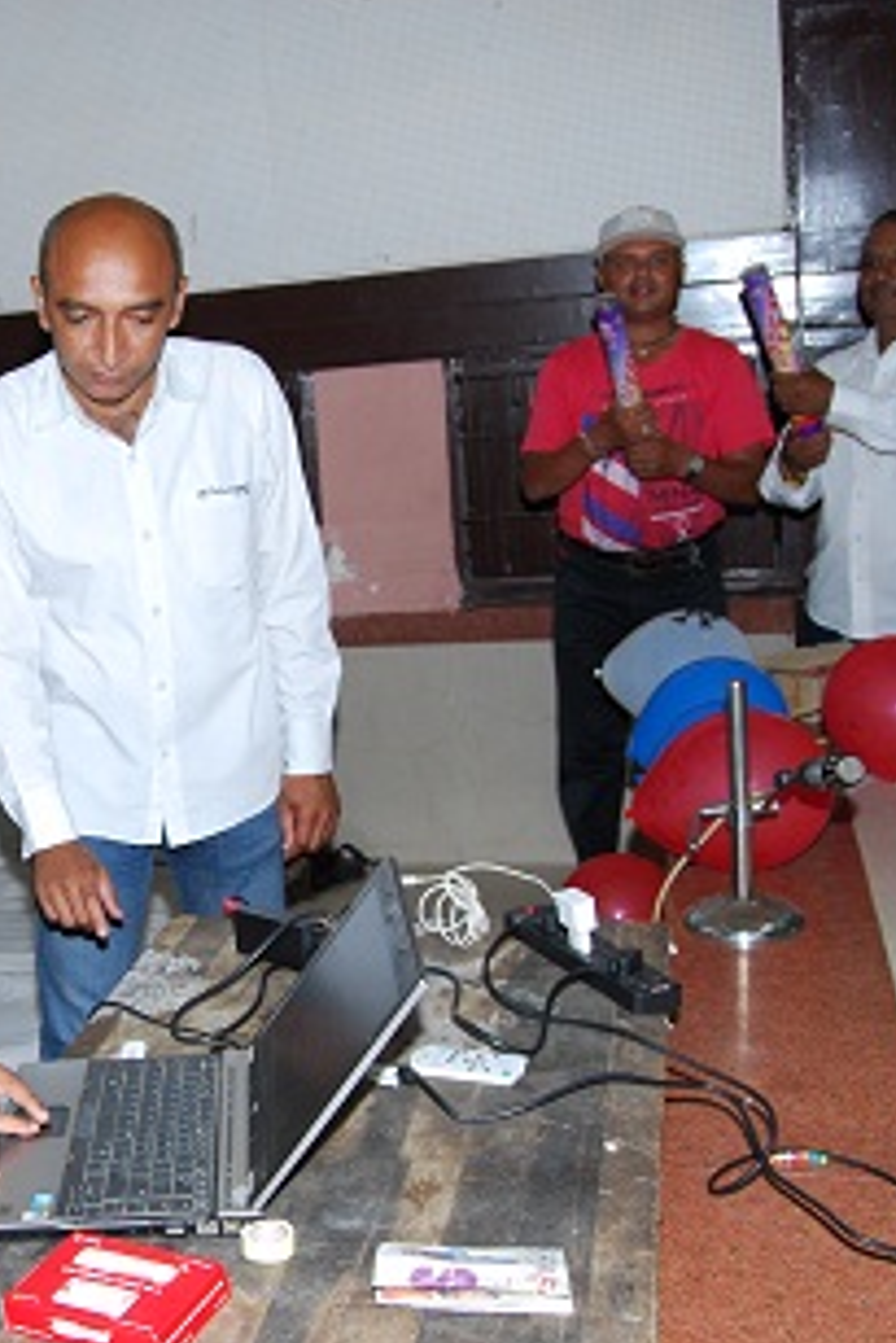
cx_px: 66
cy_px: 717
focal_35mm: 44
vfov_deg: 44.5
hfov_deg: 29.1
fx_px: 1641
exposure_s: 1/100
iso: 400
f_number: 6.3
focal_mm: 18
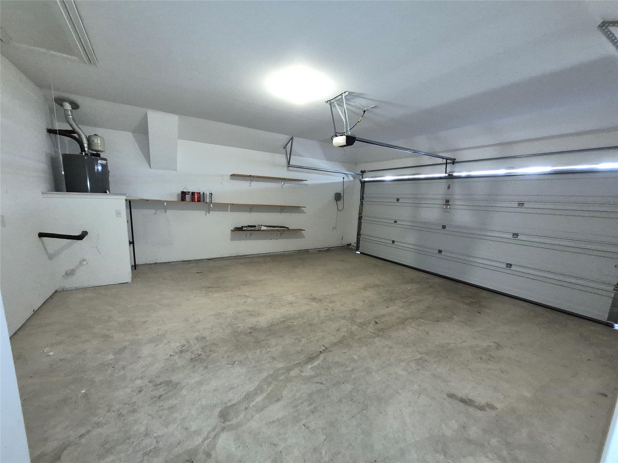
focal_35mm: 13
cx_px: 309
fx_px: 232
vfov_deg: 89.9
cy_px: 232
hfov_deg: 106.2
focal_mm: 1.74
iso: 500
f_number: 2.2
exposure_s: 1/30
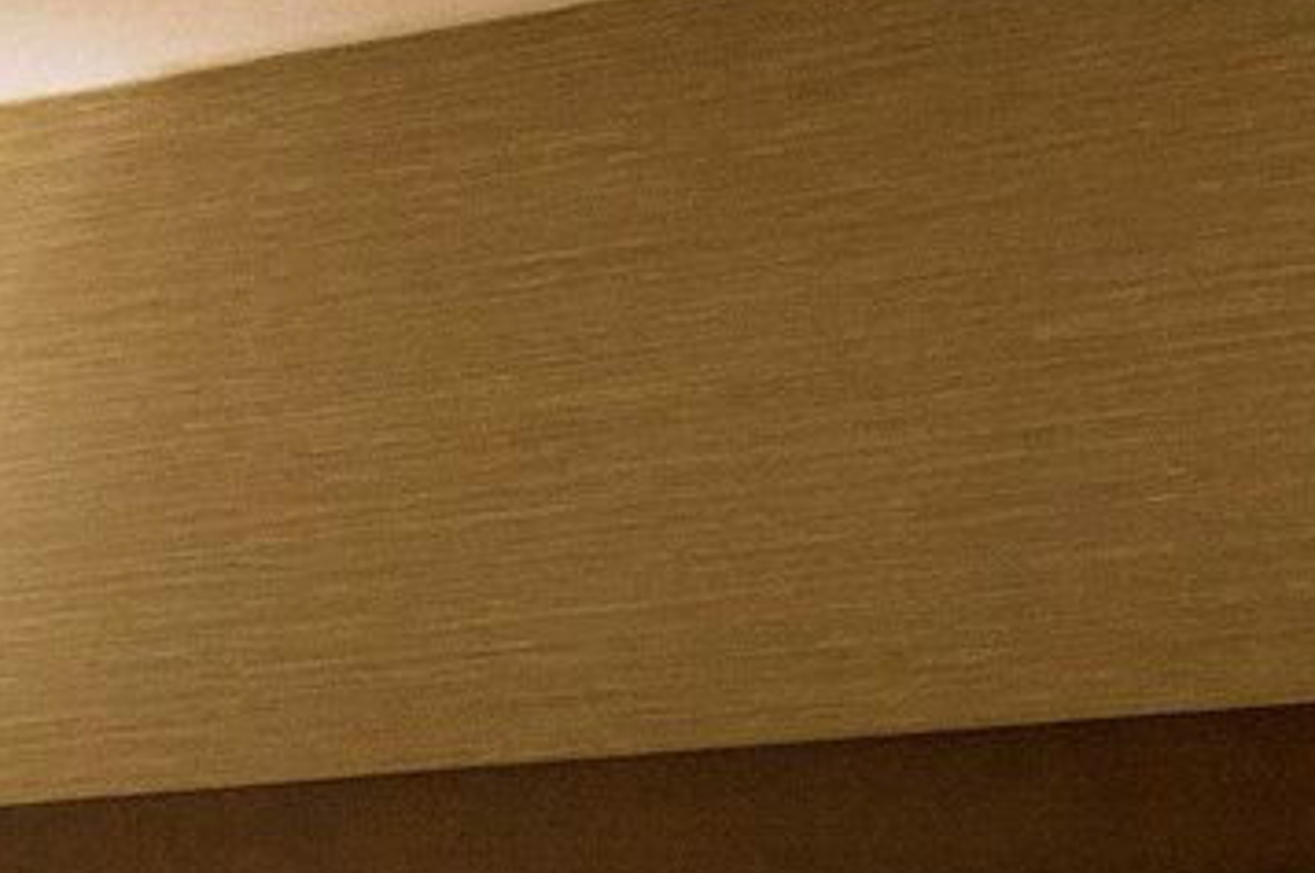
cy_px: 2402
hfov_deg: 7.9
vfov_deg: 5.4
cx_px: -1838
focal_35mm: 241
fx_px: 8791
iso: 800
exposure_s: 1/50
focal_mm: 28
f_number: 2.8
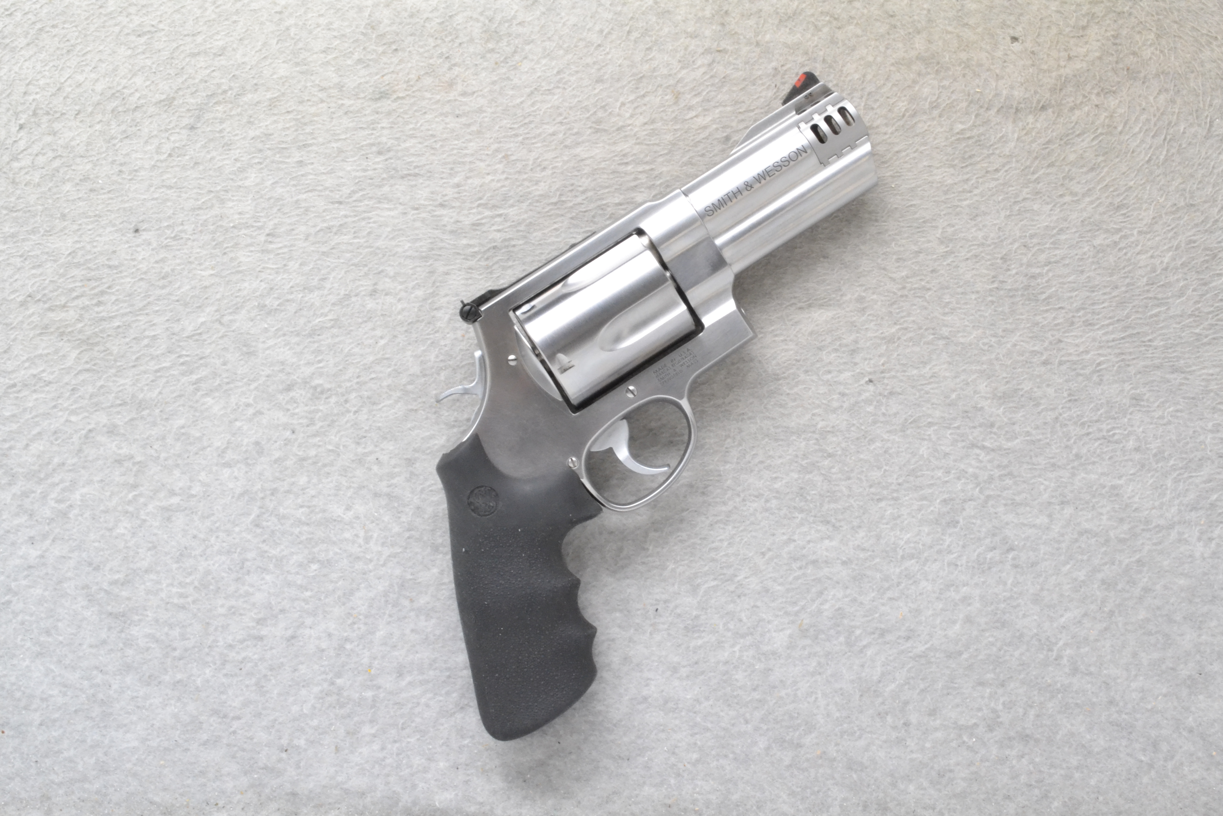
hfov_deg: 41.1
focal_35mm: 48
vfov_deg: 28.1
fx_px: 1631
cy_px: 408
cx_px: 612
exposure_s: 1/60
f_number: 20
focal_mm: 32
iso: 3200
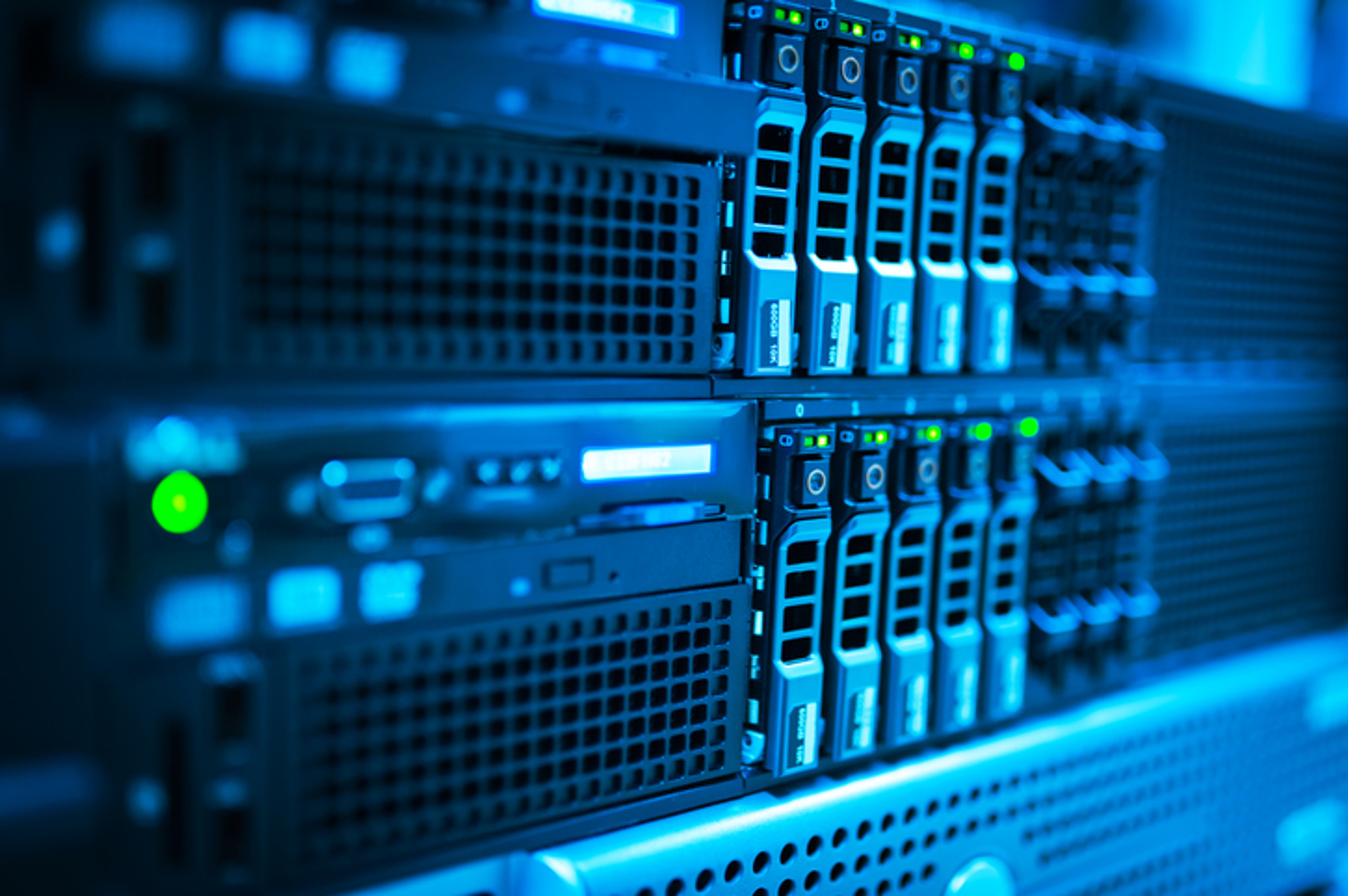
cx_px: 674
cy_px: 448
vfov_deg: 37.8
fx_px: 1309
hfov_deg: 54.5
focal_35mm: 35
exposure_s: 1/20
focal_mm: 35
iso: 500
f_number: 1.8
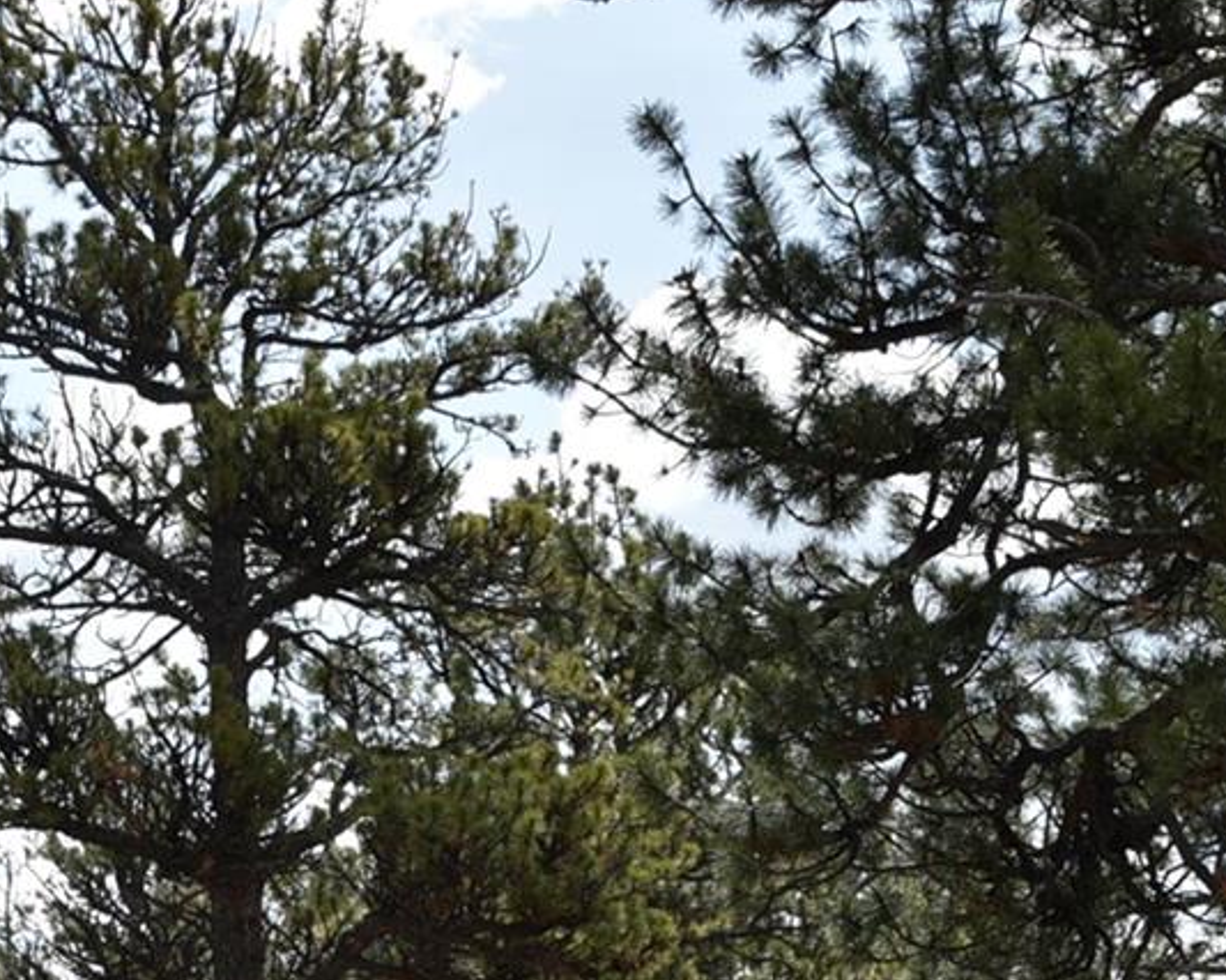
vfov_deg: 12.3
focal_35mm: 124
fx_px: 4498
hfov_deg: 15.5
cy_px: 1011
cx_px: 745
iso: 100
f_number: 8
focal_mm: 44
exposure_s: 1/250
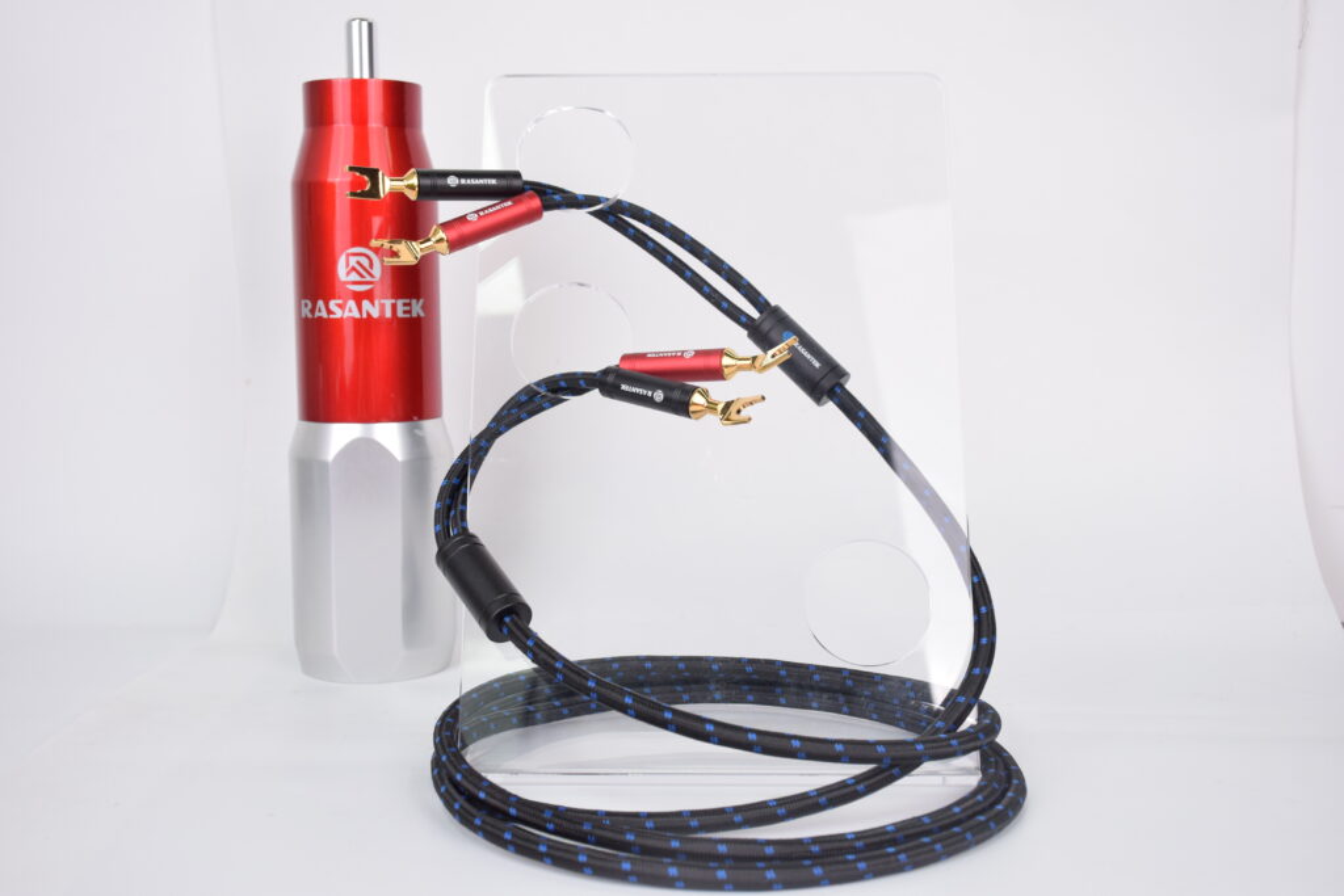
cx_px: 672
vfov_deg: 33.0
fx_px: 1512
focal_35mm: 40
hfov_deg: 47.9
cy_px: 448
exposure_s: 1/250
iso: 1000
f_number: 6.7
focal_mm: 27
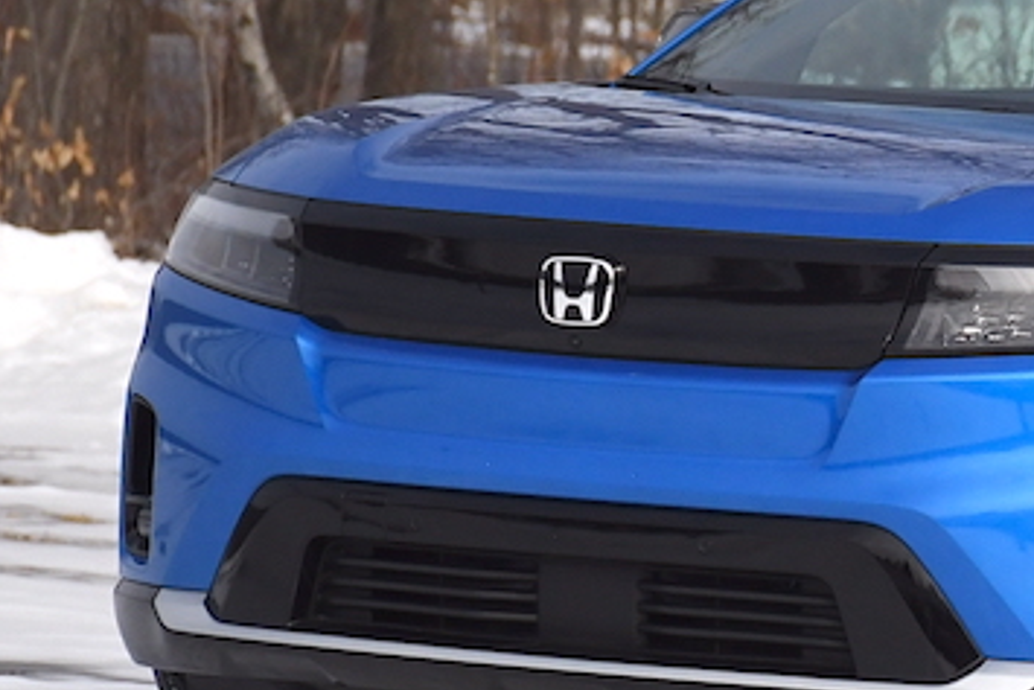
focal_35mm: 480
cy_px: 320
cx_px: 1308
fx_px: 13792
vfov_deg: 2.9
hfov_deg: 4.3
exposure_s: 1/8000
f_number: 5.3
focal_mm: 95
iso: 800
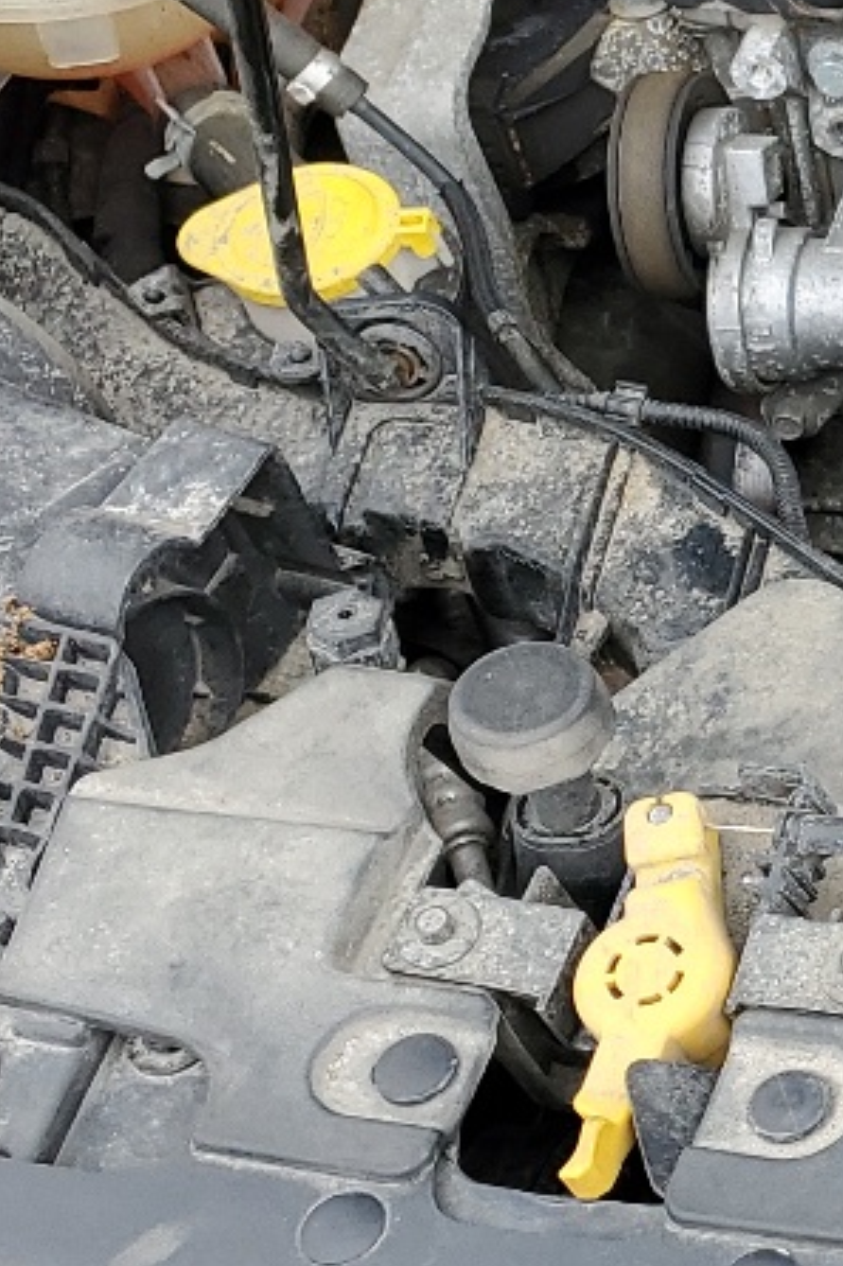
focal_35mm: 97
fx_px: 3410
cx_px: 1922
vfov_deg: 21.0
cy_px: 522
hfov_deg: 11.9
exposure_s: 1/385
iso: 50
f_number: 1.5
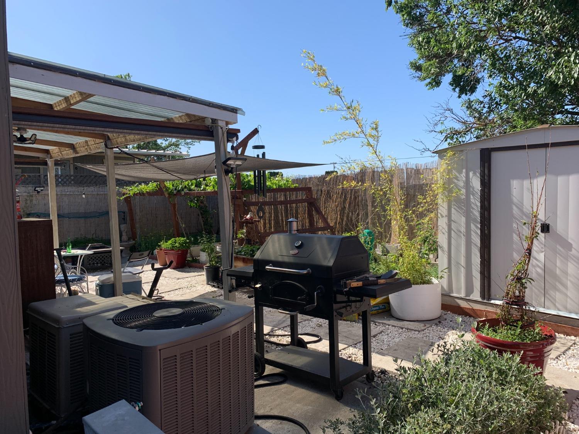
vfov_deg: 53.1
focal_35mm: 26
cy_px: 217
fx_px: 435
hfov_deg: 67.3
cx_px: 290
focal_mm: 4.25
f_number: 1.8
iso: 25
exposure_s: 1/1634
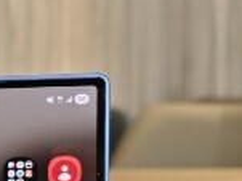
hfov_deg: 8.5
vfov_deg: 6.6
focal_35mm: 219
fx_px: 1530
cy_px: 311
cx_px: -263
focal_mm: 6.55
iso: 250
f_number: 1.62
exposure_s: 1/120
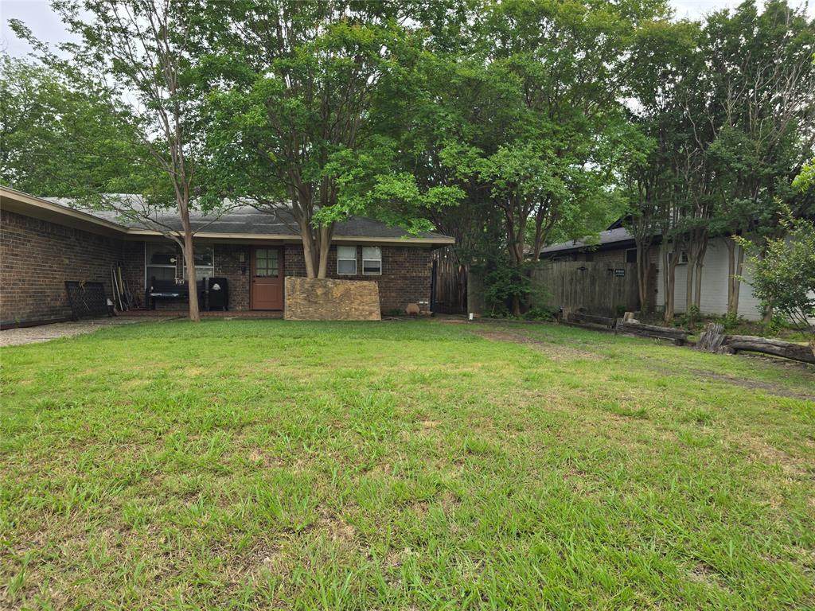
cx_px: 408
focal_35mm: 23
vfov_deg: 58.9
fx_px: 542
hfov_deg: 73.9
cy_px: 306
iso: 12
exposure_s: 1/259
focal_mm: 6.3
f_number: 1.7
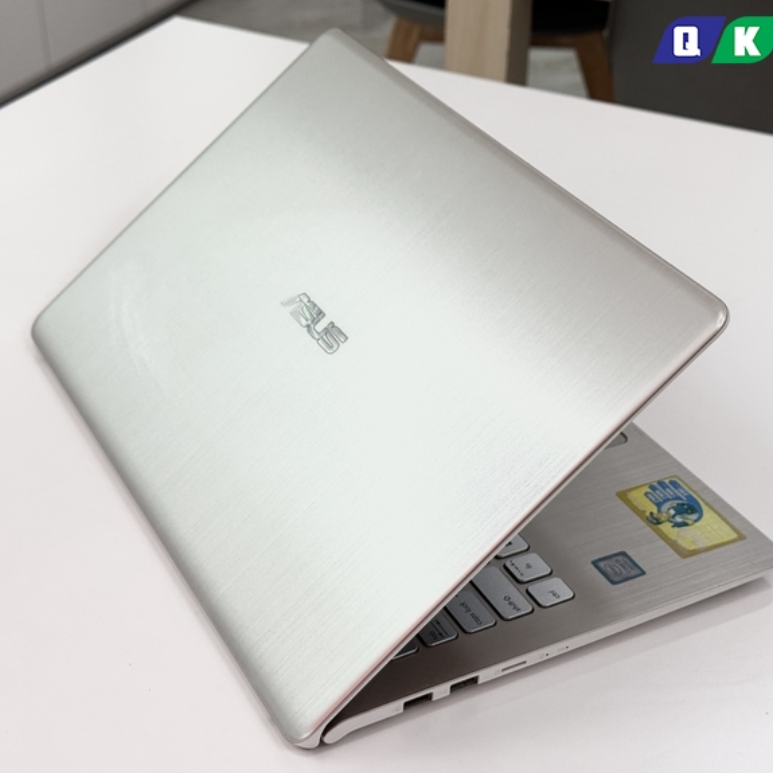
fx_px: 1491
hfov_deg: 29.1
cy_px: 397
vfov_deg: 29.1
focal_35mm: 59
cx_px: 395
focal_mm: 6.76
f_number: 1.78
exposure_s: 1/284
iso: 64
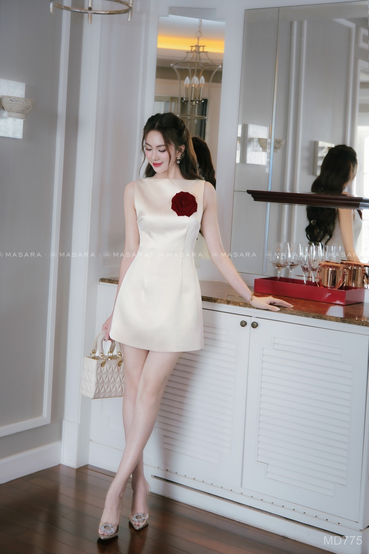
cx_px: 184
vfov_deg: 37.5
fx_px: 815
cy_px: 277
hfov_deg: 25.5
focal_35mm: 53
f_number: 2.8
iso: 320
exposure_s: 1/105
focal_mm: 35
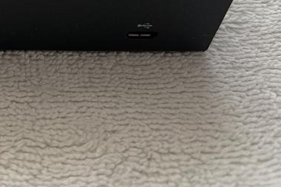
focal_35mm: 57
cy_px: -24
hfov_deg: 32.1
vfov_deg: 22.3
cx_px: -5
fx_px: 445
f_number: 1.5
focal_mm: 5.7
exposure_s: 1/60
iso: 160
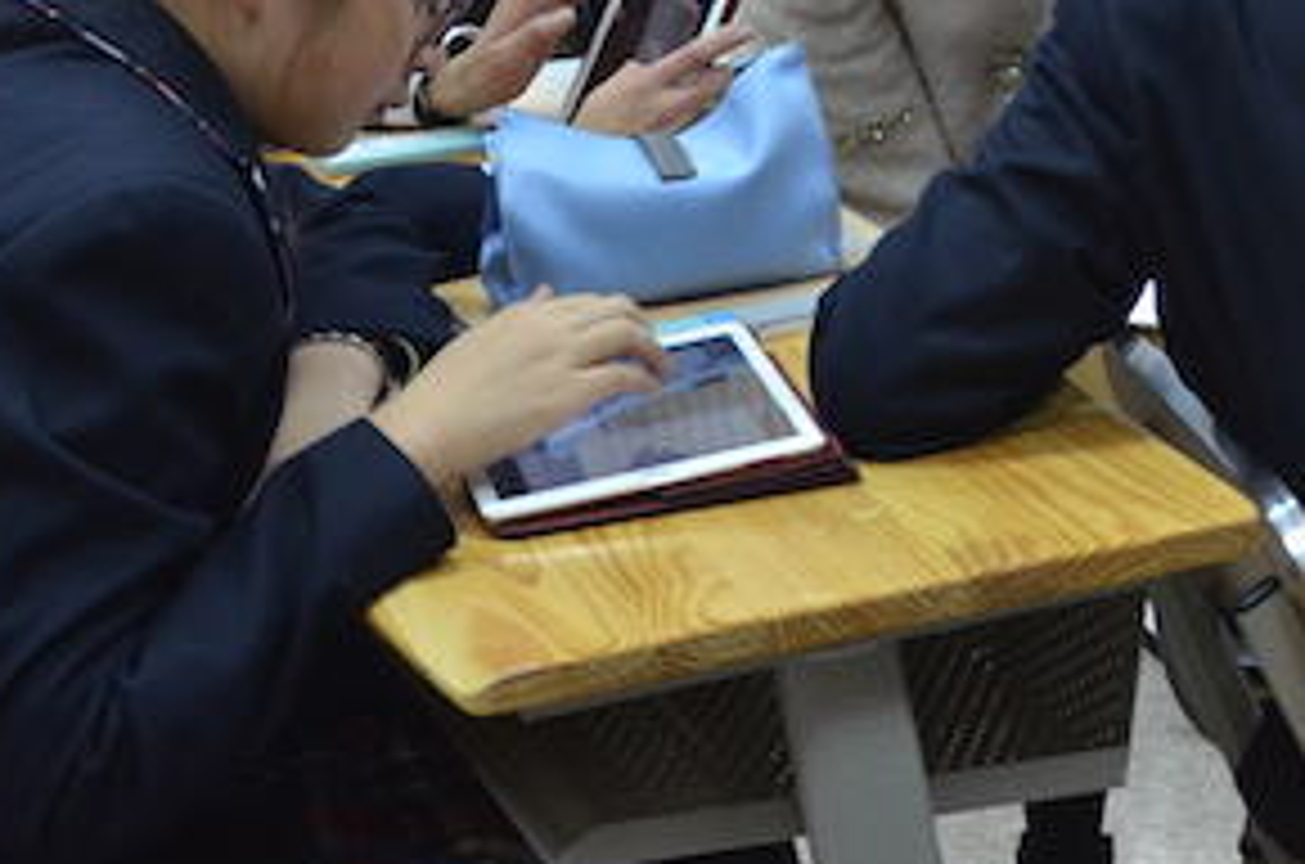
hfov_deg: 16.4
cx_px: 1228
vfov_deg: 10.9
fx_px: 4449
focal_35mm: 123
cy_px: -112
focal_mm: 34
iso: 800
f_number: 4.2
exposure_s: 1/30
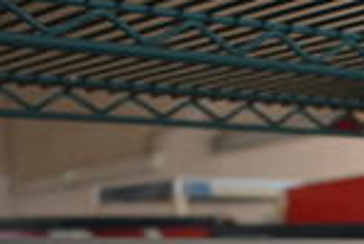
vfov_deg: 10.6
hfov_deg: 16.2
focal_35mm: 123
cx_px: 381
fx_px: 1246
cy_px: 417
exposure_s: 1/250
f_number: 3.5
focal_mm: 20
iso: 640
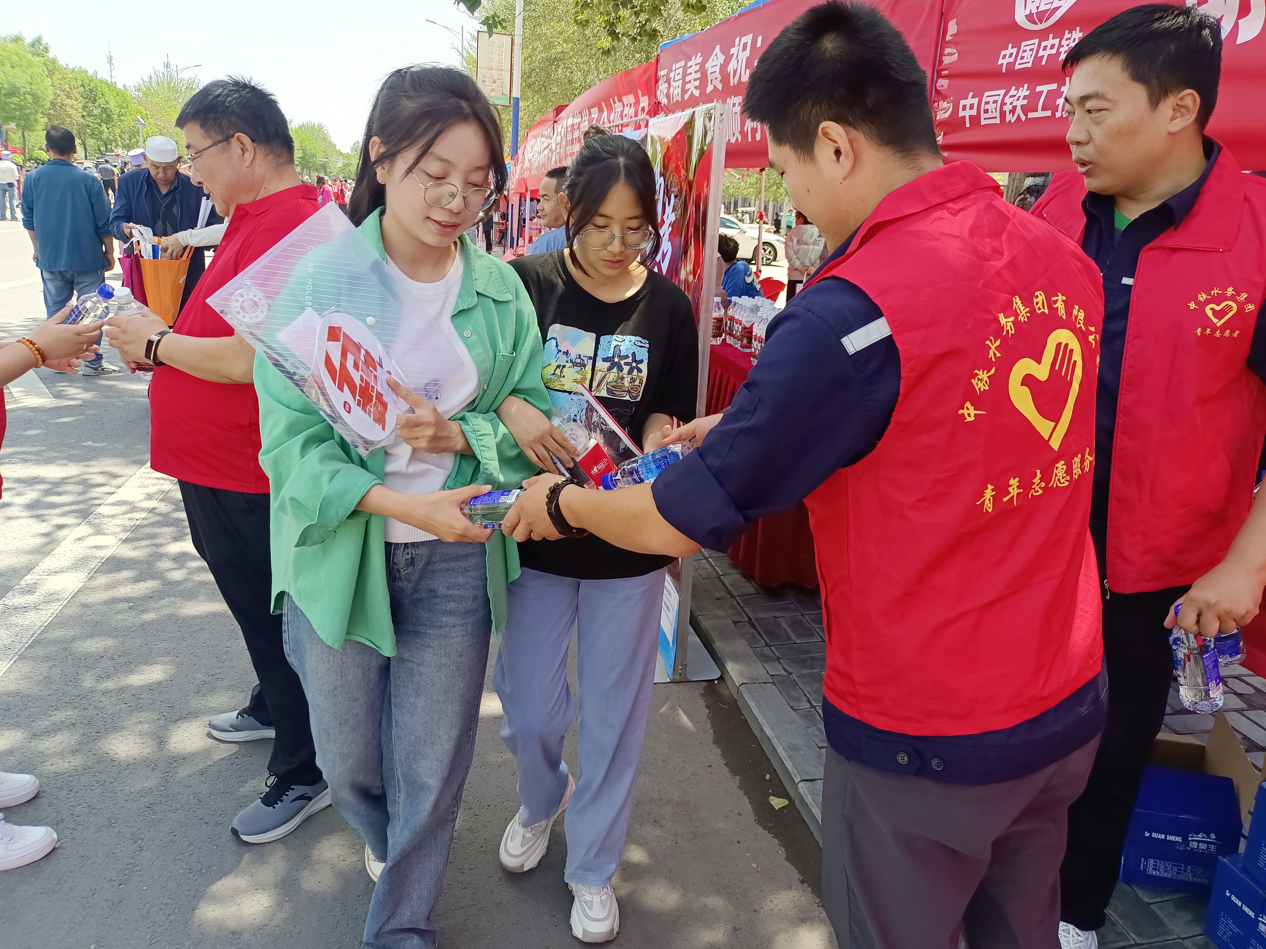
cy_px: 474
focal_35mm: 25
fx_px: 914
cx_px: 633
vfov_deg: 54.9
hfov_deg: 69.4
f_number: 1.79
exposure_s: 1/201
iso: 100
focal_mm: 4.71
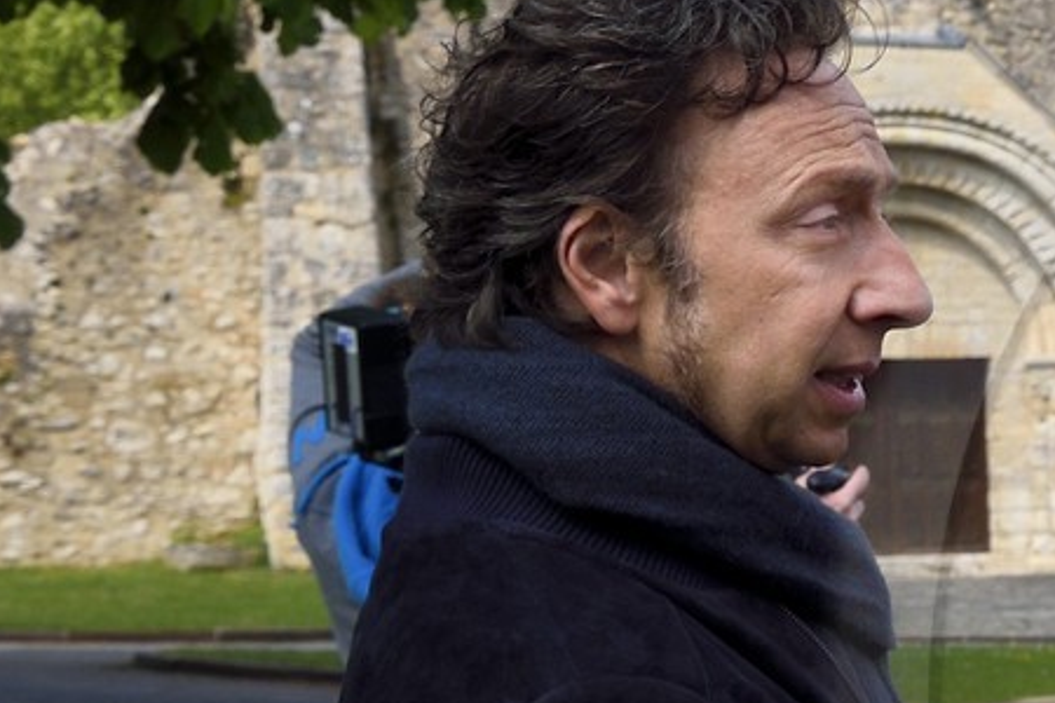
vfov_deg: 13.1
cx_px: 1791
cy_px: 712
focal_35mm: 103
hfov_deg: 17.0
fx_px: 3018
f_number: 10
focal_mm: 29
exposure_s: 1/500
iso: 500
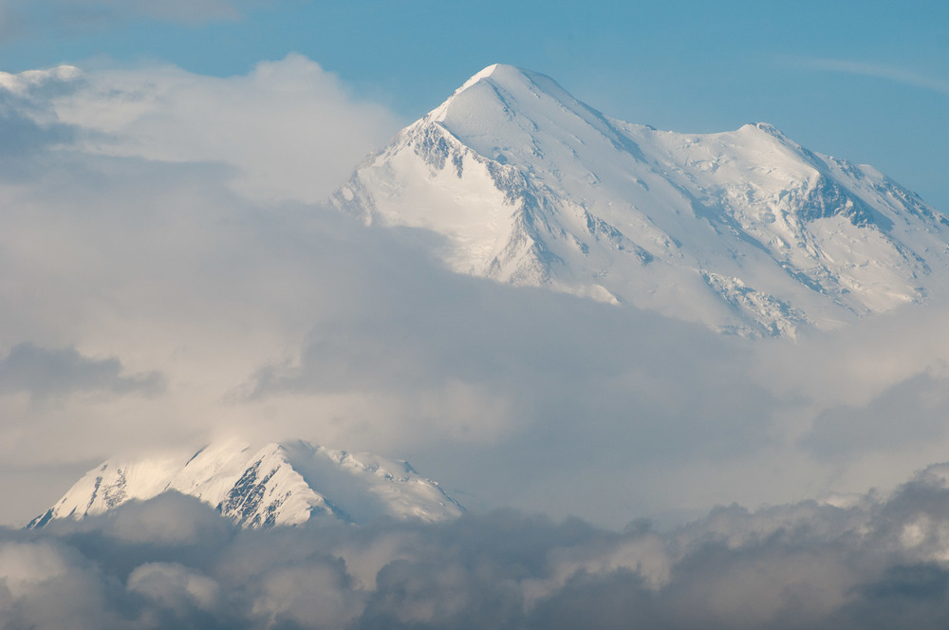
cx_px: 474
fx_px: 11057
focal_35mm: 420
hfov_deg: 4.9
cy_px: 315
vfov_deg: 3.3
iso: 100
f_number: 9
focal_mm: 280
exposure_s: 1/1000
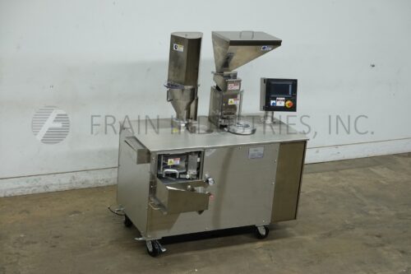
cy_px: 137
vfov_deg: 19.7
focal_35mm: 69
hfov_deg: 29.3
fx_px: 787
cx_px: 206
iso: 320
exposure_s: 1/80
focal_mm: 25.34
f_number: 4
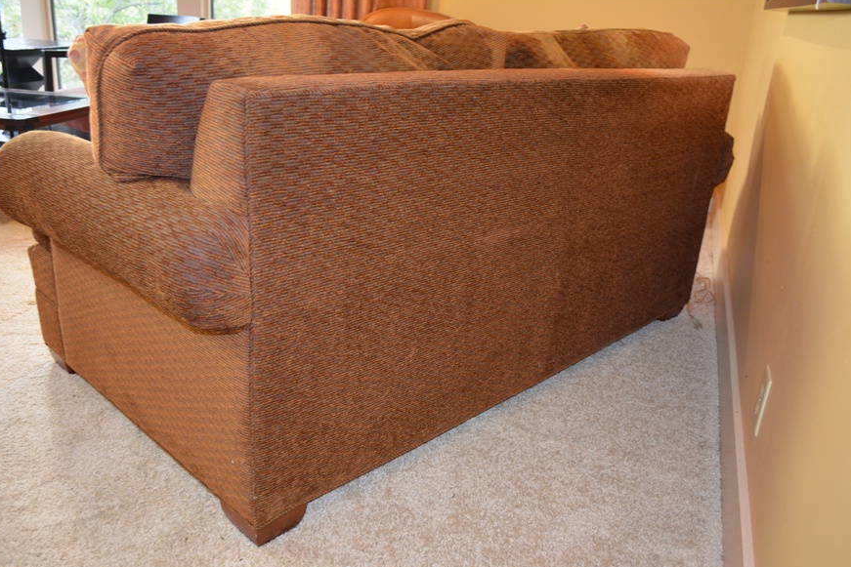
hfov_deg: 60.3
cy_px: 289
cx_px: 414
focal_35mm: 31
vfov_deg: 42.3
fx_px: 733
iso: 1600
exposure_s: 1/60
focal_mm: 20
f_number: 3.8
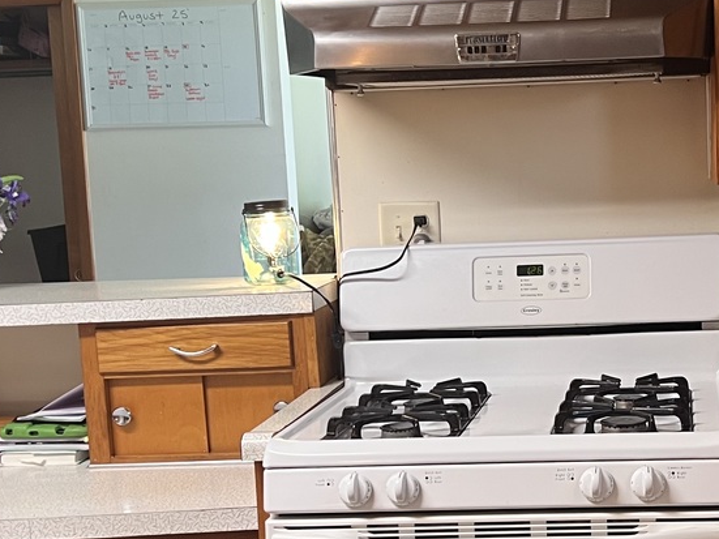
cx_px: 544
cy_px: 315
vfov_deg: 21.6
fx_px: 1412
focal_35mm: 68
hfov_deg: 28.1
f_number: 1.5
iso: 100
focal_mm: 5.7
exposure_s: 1/60
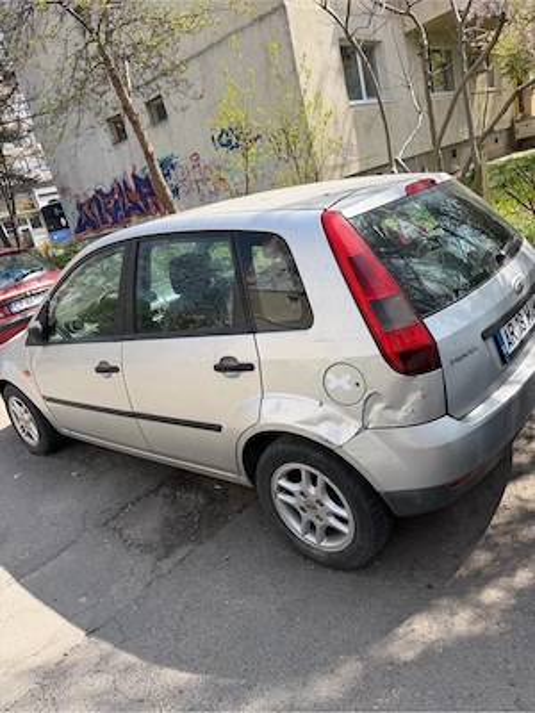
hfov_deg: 56.8
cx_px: 268
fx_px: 495
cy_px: 356
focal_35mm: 24
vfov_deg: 71.6
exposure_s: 1/1855
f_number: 1.78
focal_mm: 6.76
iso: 80
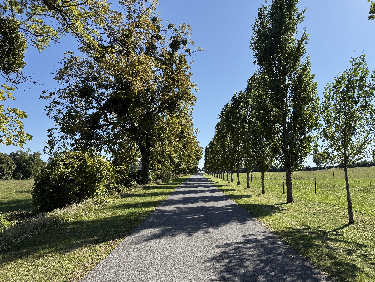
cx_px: 188
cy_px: 141
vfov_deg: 56.8
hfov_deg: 71.6
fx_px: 260
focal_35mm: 24
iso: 80
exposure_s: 1/3584
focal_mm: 6.76
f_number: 1.78
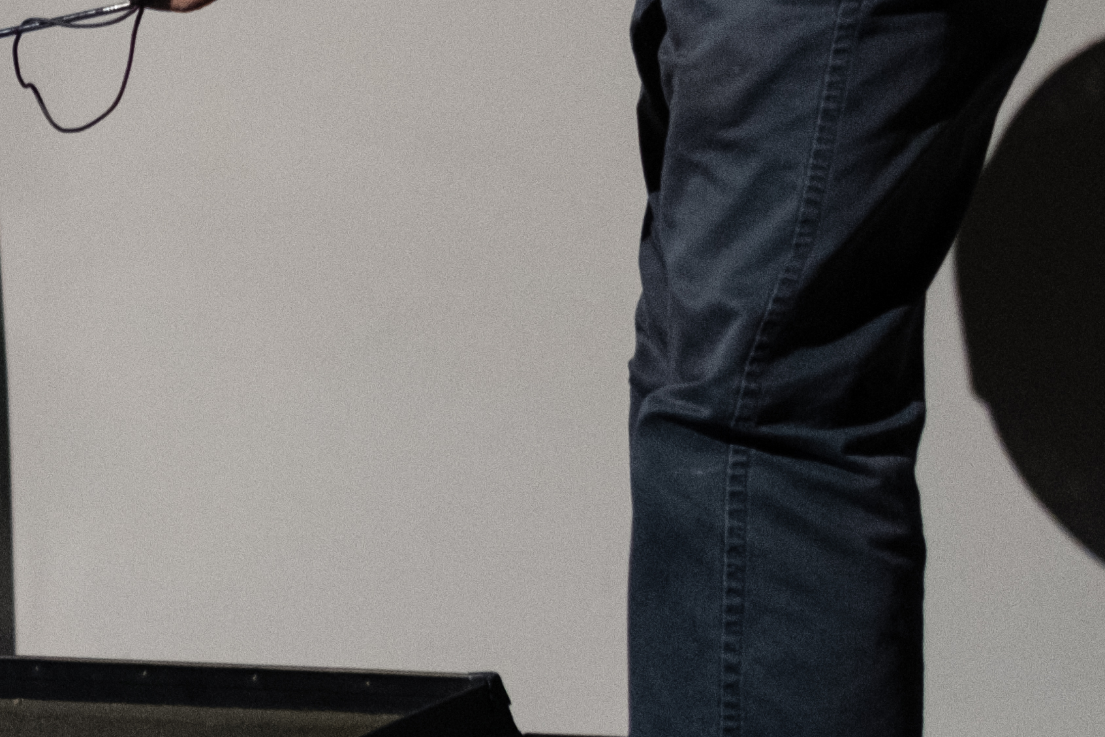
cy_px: -93
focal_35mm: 129
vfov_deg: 10.5
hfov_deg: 15.0
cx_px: -422
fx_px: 3960
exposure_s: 1/160
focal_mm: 23
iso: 3200
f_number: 2
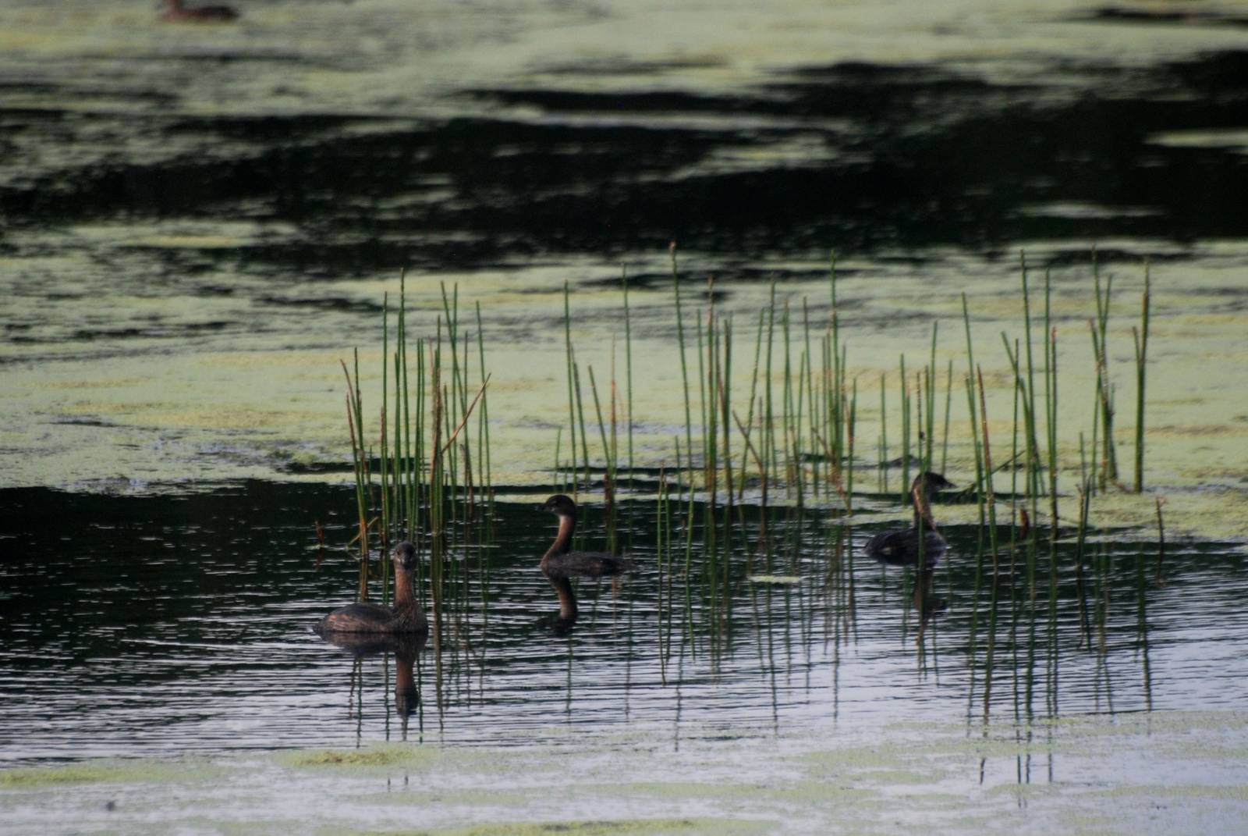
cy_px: 418
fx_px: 15618
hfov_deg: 4.6
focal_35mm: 450
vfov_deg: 3.1
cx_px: 624
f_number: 5.6
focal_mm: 300
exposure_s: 1/1000
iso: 400
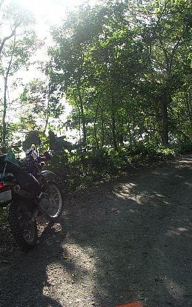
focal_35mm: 40
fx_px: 335
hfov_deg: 31.9
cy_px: 154
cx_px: 80
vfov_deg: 49.3
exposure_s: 1/125
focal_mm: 7.2
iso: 50
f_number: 4
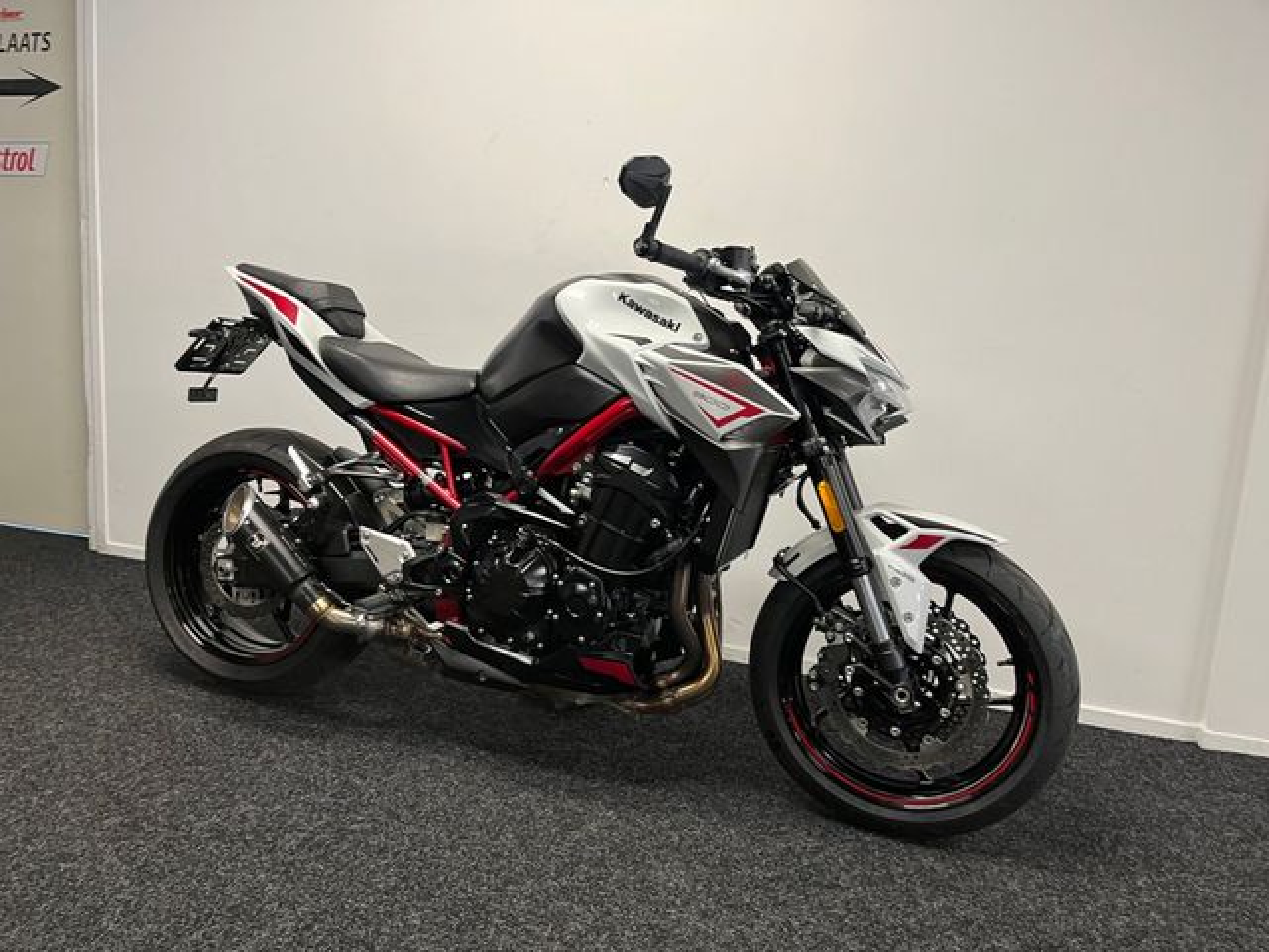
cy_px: 476
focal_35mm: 26
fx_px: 953
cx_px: 634
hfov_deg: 67.3
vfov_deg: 53.1
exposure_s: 1/50
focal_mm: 5.1
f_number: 1.6
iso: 80
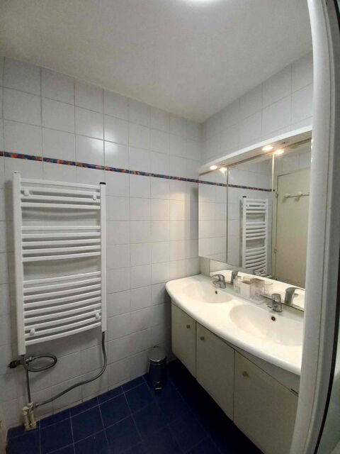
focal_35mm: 13
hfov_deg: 89.9
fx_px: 170
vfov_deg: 106.2
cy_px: 227
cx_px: 170
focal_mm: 1.42
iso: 125
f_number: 2.2
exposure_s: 1/60
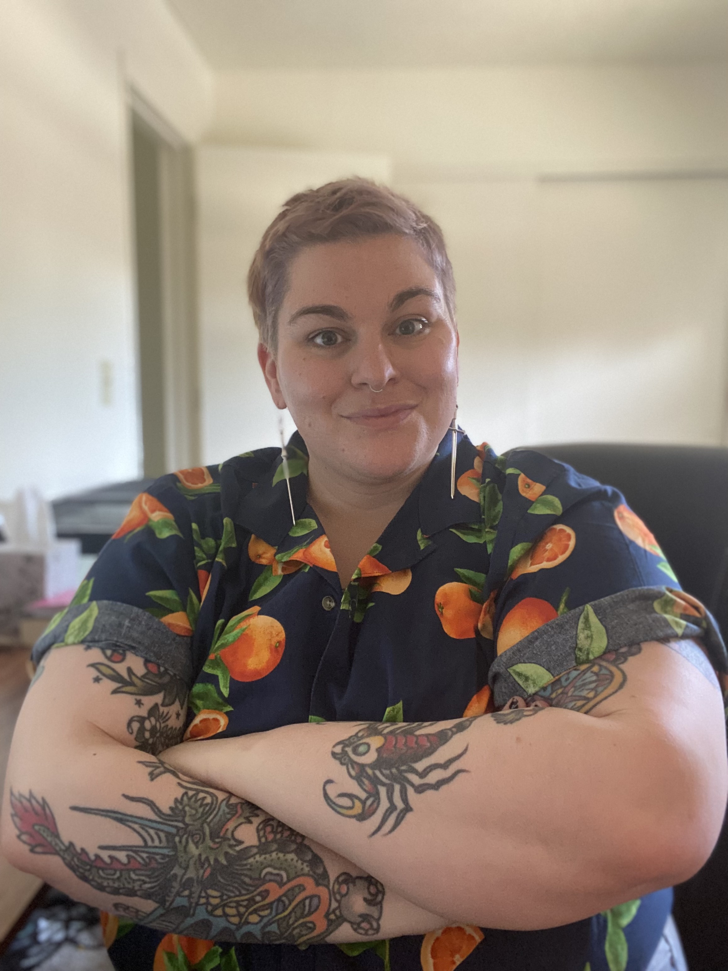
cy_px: 486
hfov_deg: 46.8
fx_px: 841
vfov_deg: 60.0
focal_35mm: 30
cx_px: 364
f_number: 2.2
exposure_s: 1/40
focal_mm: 2.71
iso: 400
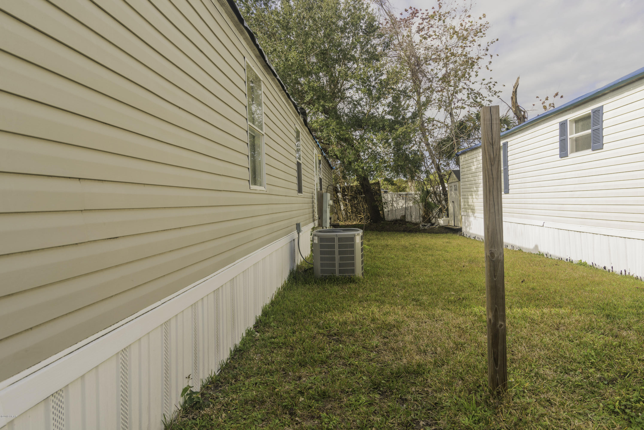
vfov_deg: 55.1
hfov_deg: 76.1
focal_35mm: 23
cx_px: 322
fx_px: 412
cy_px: 215
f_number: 10
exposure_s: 1/160
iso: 100
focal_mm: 23
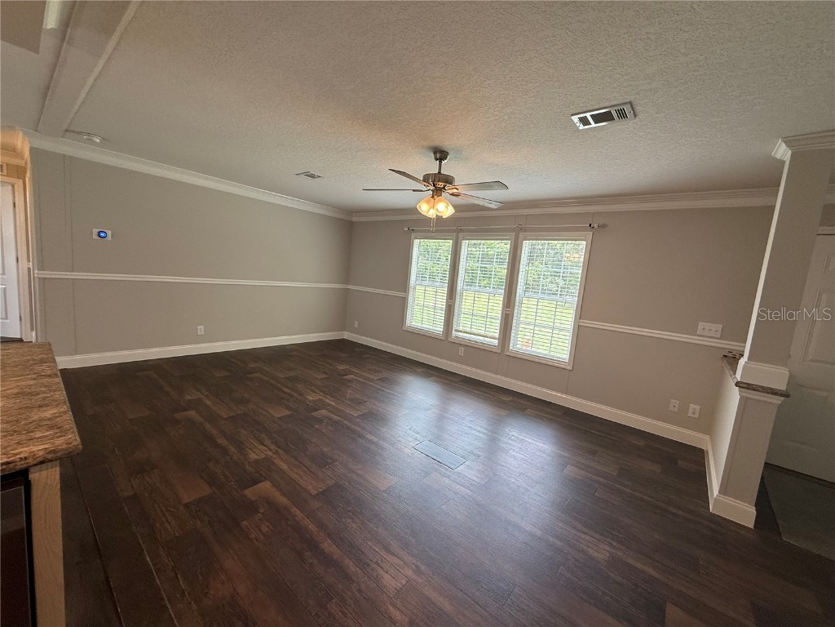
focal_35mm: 14
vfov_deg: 85.7
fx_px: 338
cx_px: 418
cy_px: 314
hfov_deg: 102.1
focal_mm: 2.22
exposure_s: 1/120
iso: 100
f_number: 2.2
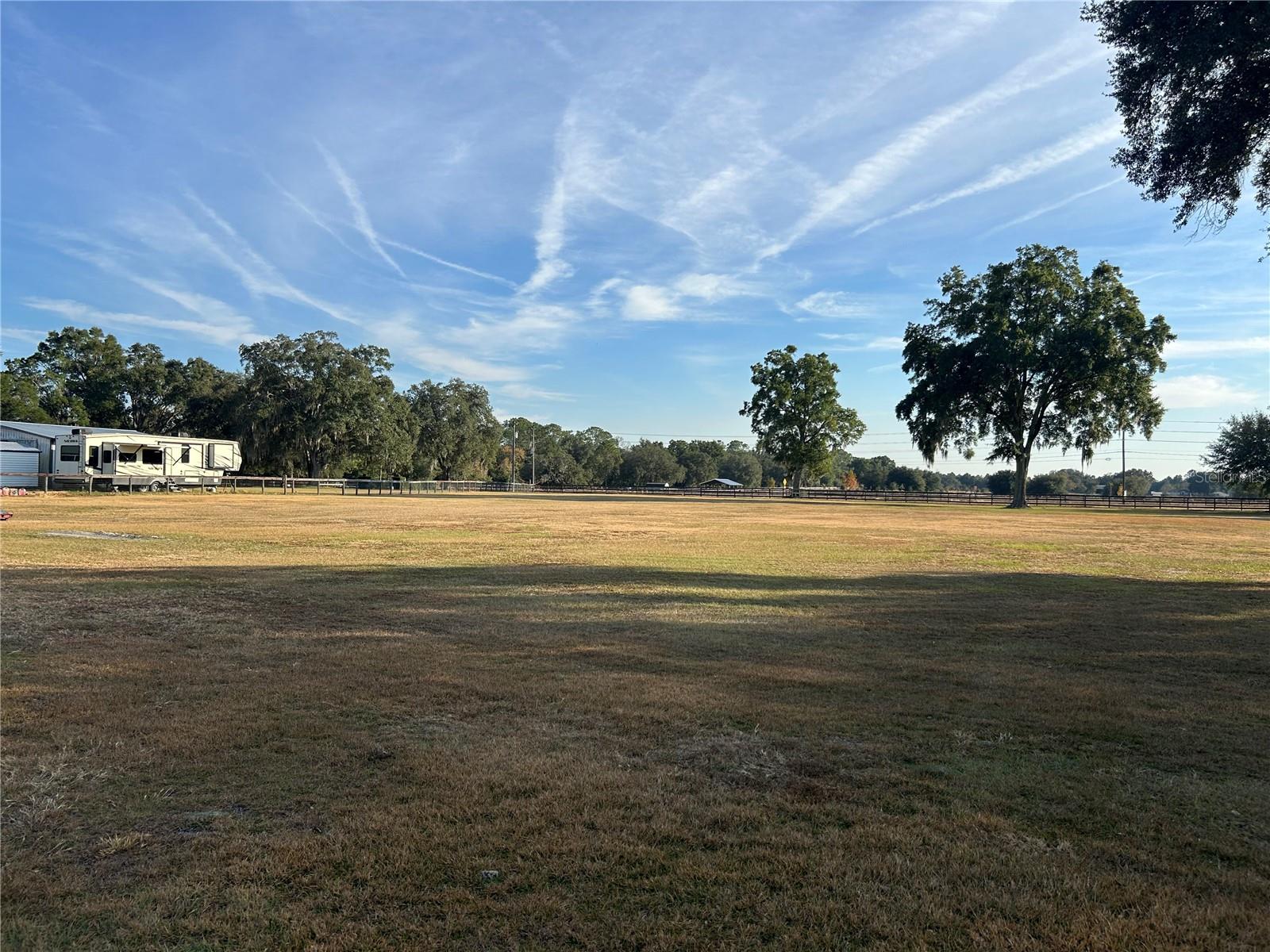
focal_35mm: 26
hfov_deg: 67.3
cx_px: 635
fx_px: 954
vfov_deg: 53.1
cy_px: 476
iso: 50
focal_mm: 5.7
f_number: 1.5
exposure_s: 1/3165
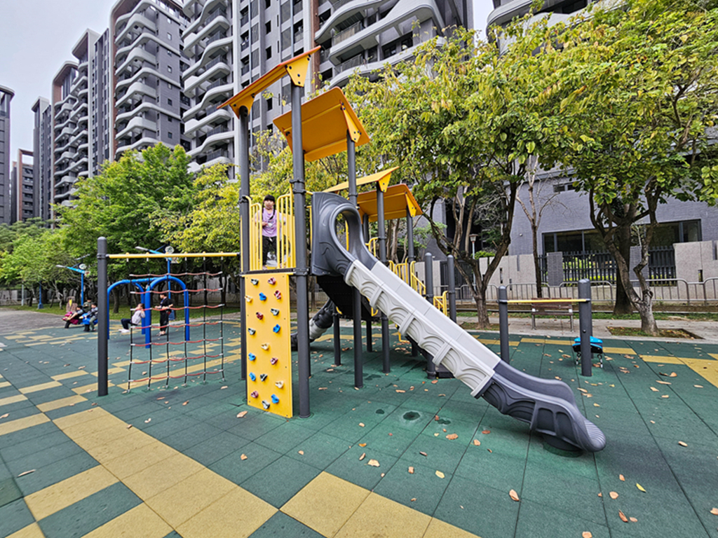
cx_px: 359
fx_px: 270
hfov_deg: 106.2
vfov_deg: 89.9
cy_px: 269
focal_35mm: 13
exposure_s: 1/120
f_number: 2.2
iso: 64
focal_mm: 2.2
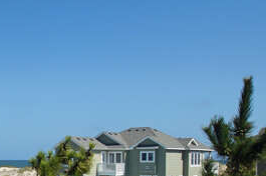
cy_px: 166
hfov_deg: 32.6
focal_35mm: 56
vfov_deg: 23.2
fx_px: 417
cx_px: 1
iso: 100
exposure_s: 1/400
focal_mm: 13
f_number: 8
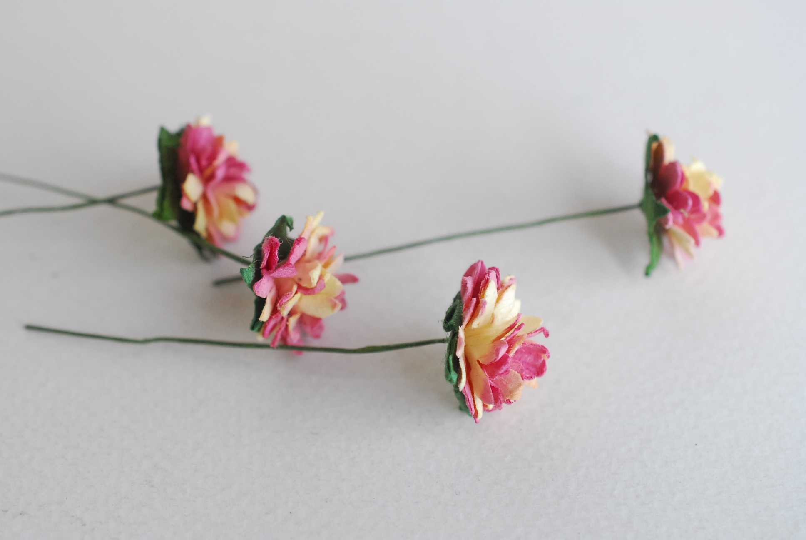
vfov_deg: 22.7
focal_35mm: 60
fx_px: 1345
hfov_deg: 33.4
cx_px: 403
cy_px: 270
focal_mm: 40
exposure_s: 1/100
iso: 640
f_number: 5.6
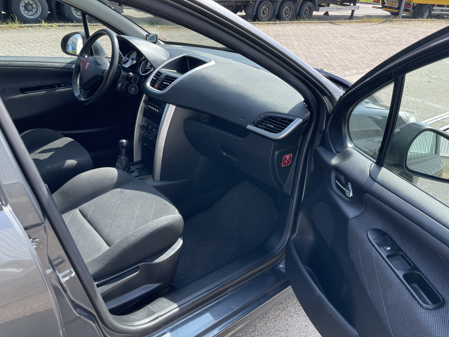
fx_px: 363
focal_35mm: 28
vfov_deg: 49.7
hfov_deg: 63.4
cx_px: 241
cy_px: 164
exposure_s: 1/602
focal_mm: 4.2
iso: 32
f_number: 1.6
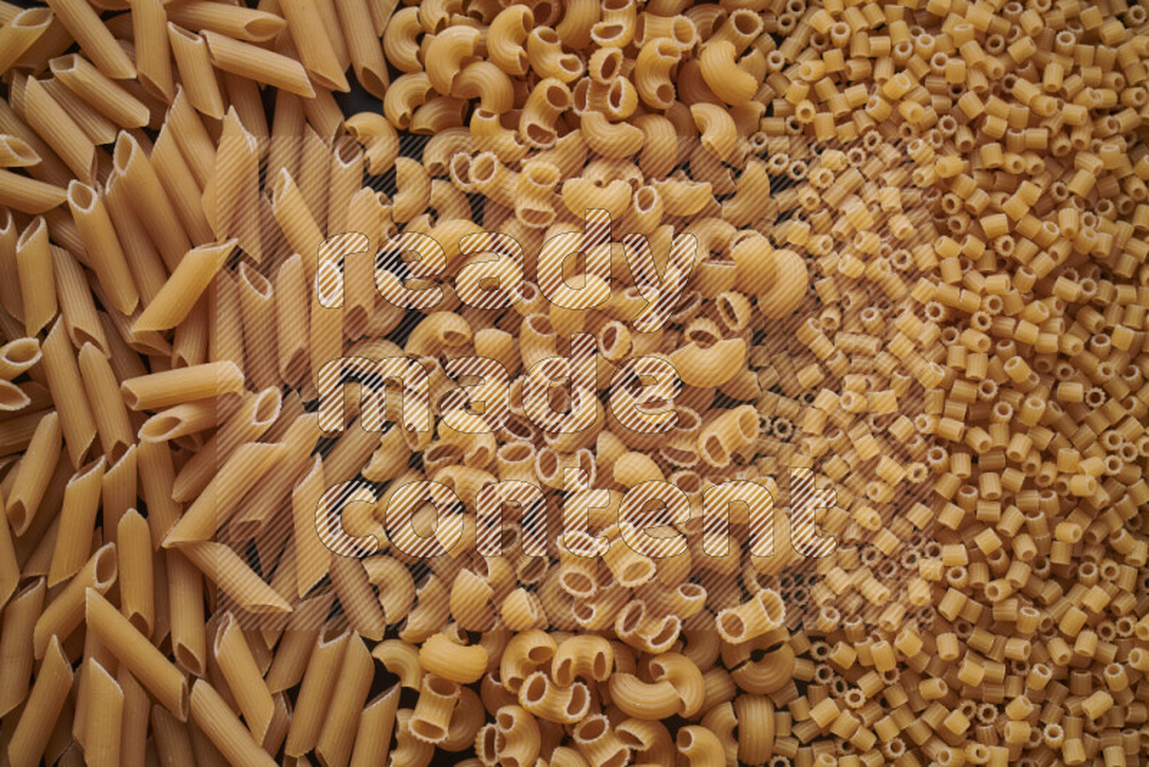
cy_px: 384
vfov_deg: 27.0
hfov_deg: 39.6
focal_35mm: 50
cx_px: 574
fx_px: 1596
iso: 160
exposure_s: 1/100
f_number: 8
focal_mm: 50
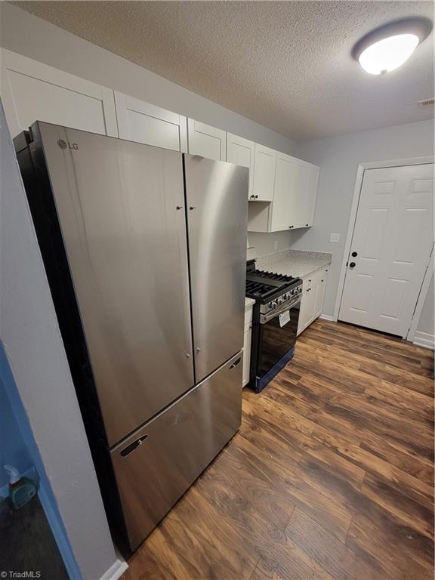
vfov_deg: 106.2
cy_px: 290
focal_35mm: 13
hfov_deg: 89.9
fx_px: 218
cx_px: 218
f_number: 2.2
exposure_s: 1/30
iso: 400
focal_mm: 2.2
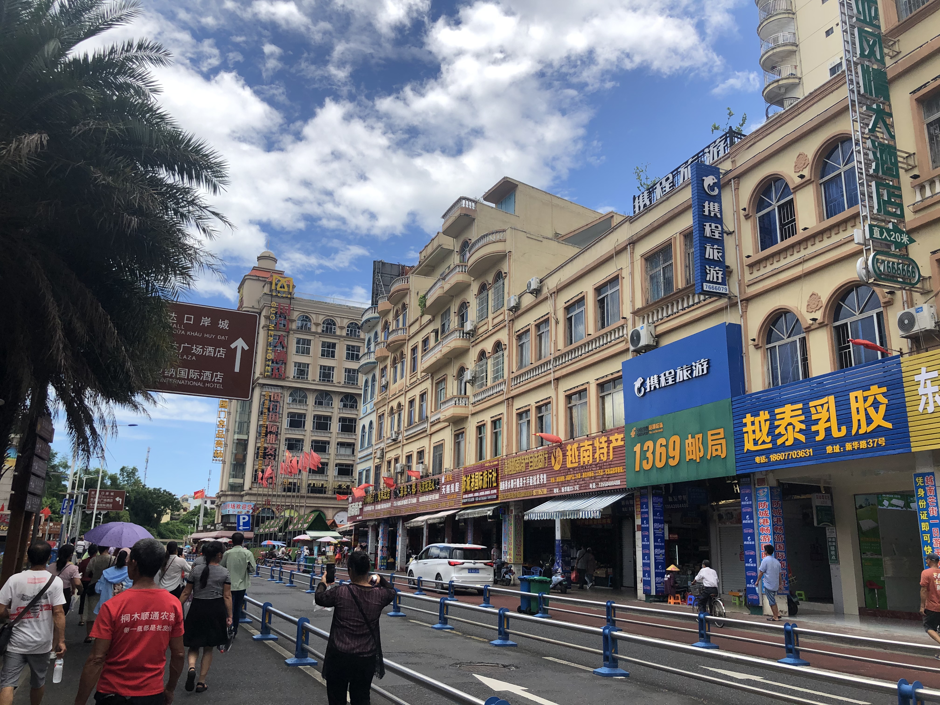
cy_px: 352
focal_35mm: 28
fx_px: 760
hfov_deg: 63.4
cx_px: 470
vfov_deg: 49.7
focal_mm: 3.99
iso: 20
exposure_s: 1/2183
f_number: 1.8
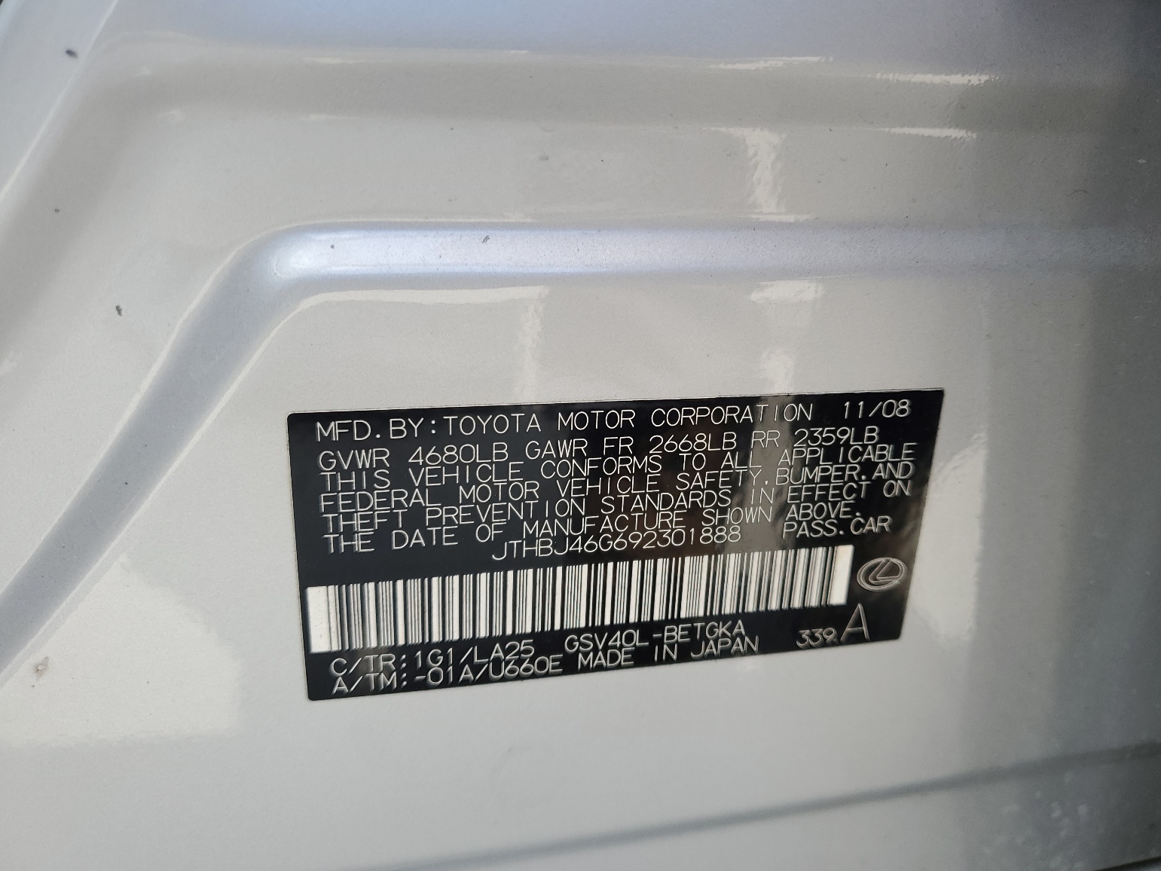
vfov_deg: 51.4
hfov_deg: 65.3
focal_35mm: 27
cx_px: 600
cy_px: 426
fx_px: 906
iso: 50
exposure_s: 1/400
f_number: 1.5
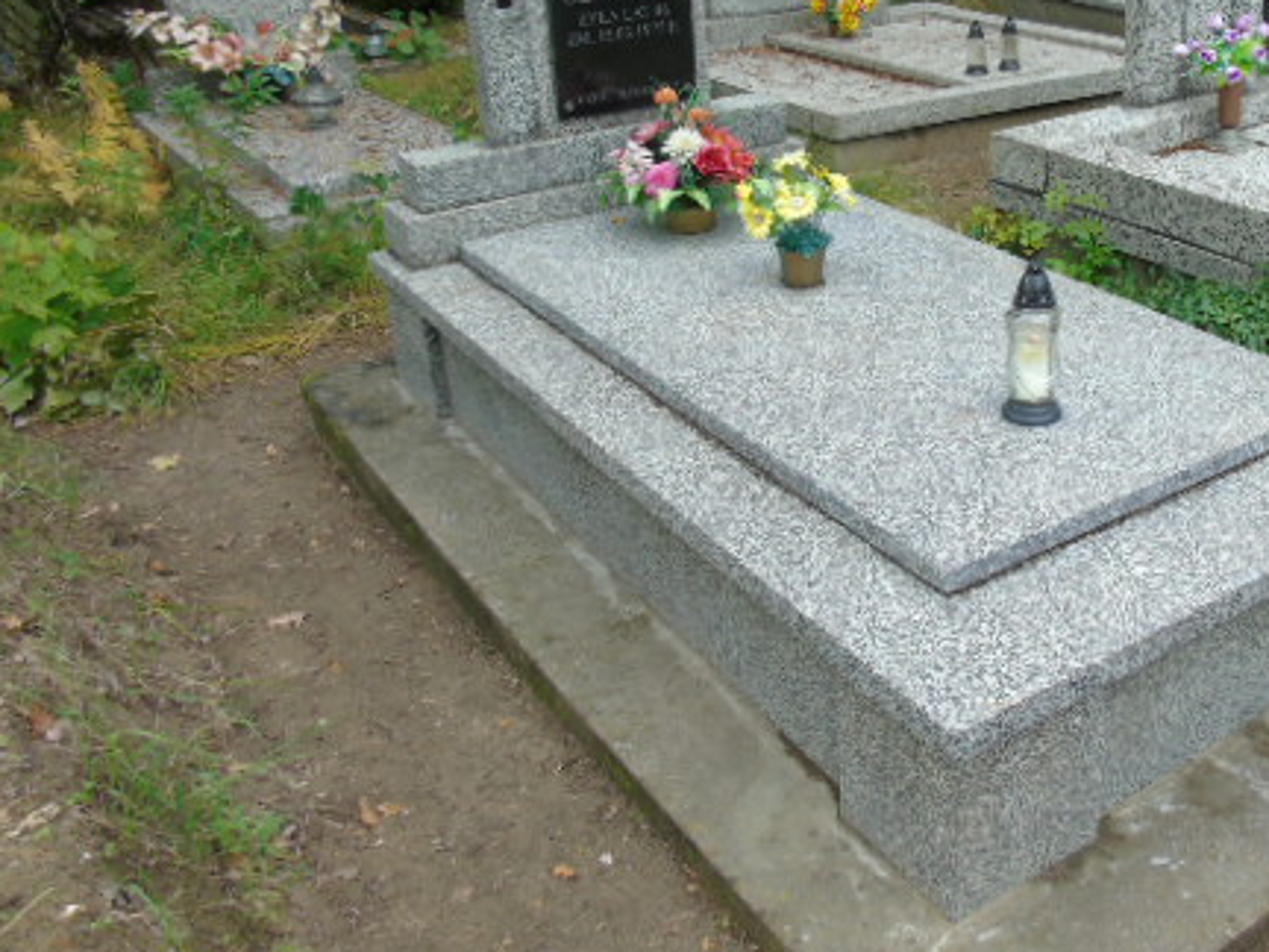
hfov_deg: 48.5
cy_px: 311
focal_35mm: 37
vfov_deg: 38.2
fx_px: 1356
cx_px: 925
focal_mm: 4.4
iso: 80
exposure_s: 1/100
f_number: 3.4
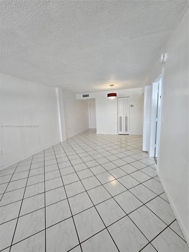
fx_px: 95
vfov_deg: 106.2
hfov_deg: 89.9
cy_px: 126
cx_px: 94
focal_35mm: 13
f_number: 2.2
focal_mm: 2.2
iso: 125
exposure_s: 1/60
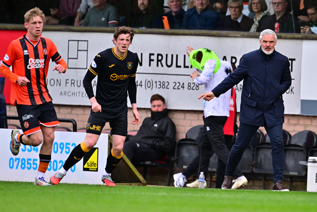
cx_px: 257
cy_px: 104
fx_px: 8092
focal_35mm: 919
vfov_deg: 1.5
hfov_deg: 2.2
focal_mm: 560
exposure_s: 1/2500
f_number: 4
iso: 720
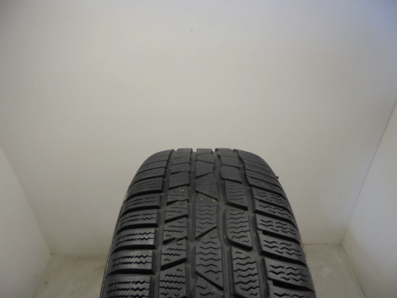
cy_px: 149
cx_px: 198
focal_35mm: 26
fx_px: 298
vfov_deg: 53.1
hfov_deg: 67.3
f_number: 3.5
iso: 100
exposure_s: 1/40
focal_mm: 4.6
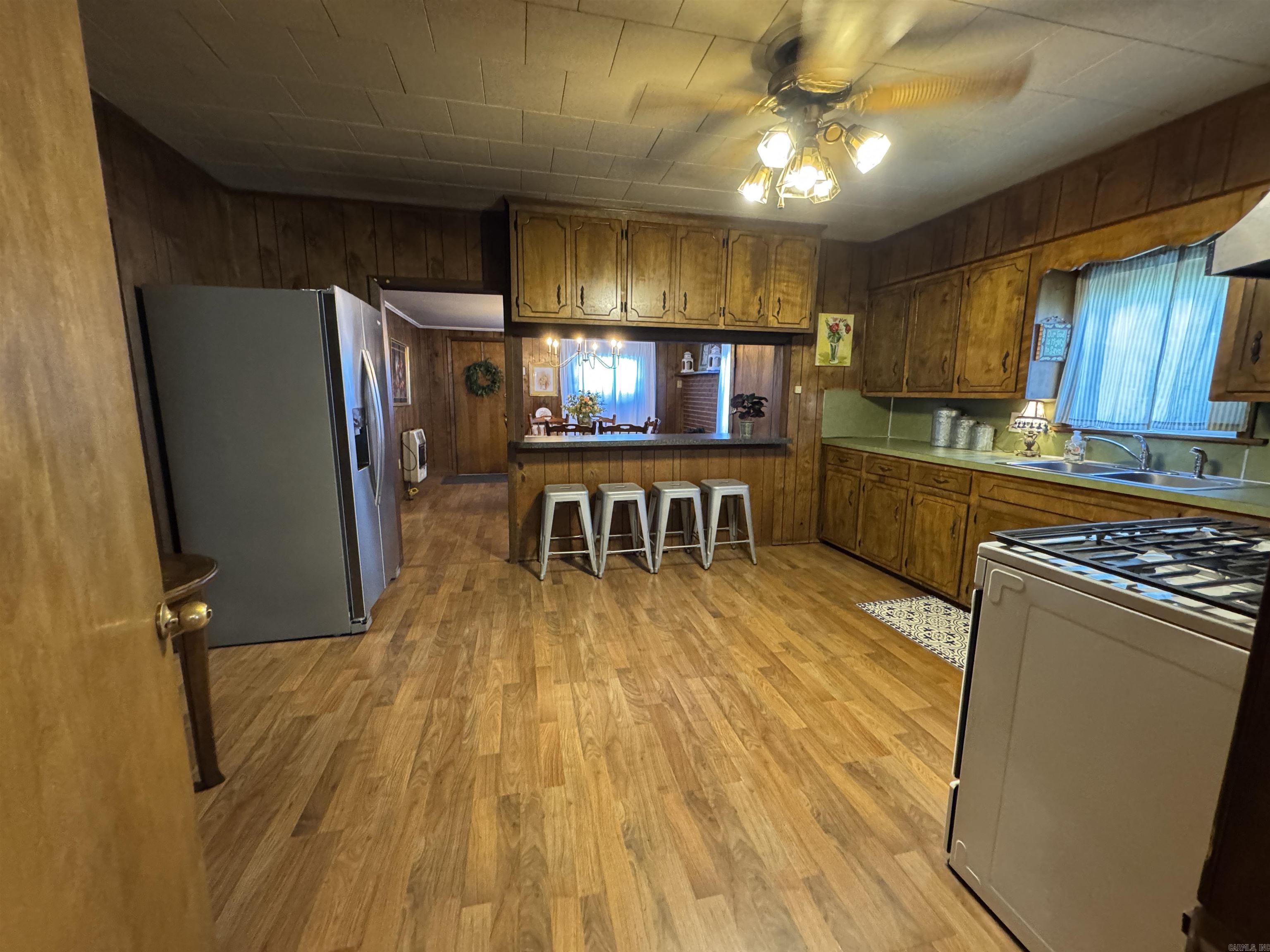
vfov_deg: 85.7
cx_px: 635
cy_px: 476
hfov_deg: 102.1
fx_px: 514
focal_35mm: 14
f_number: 2.2
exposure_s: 1/60
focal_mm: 2.22
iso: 1000
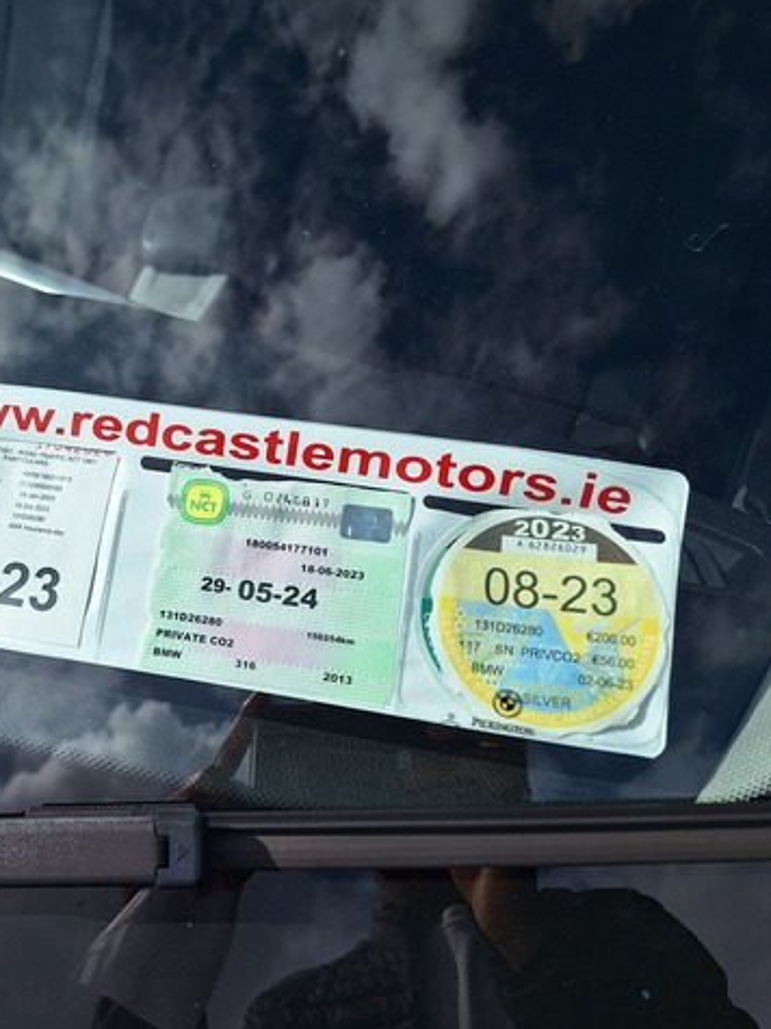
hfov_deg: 43.7
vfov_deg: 58.4
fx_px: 921
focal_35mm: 31
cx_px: 178
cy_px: 511
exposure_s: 1/5076
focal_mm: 5.54
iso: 40
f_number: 1.8
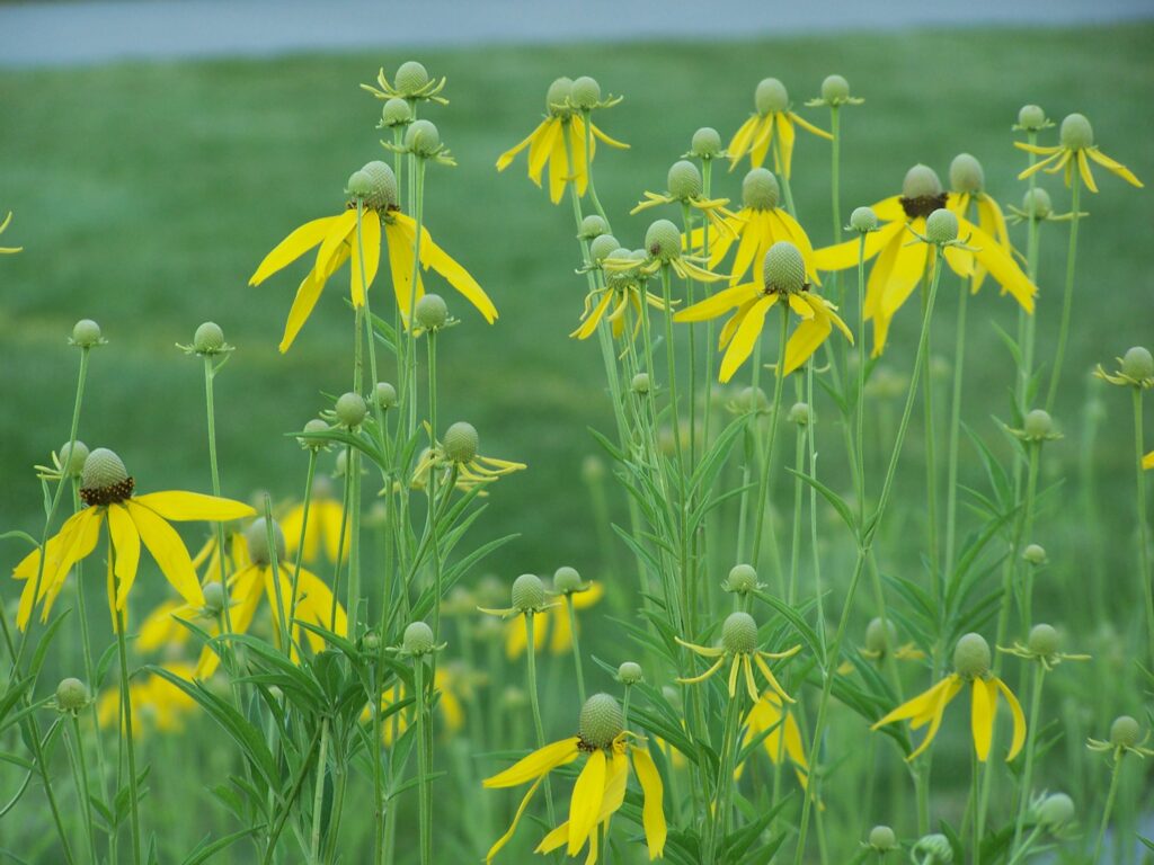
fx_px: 7268
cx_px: 577
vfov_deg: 6.8
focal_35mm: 218
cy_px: 432
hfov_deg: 9.1
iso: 100
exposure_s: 1/125
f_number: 3.2
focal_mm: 36.2
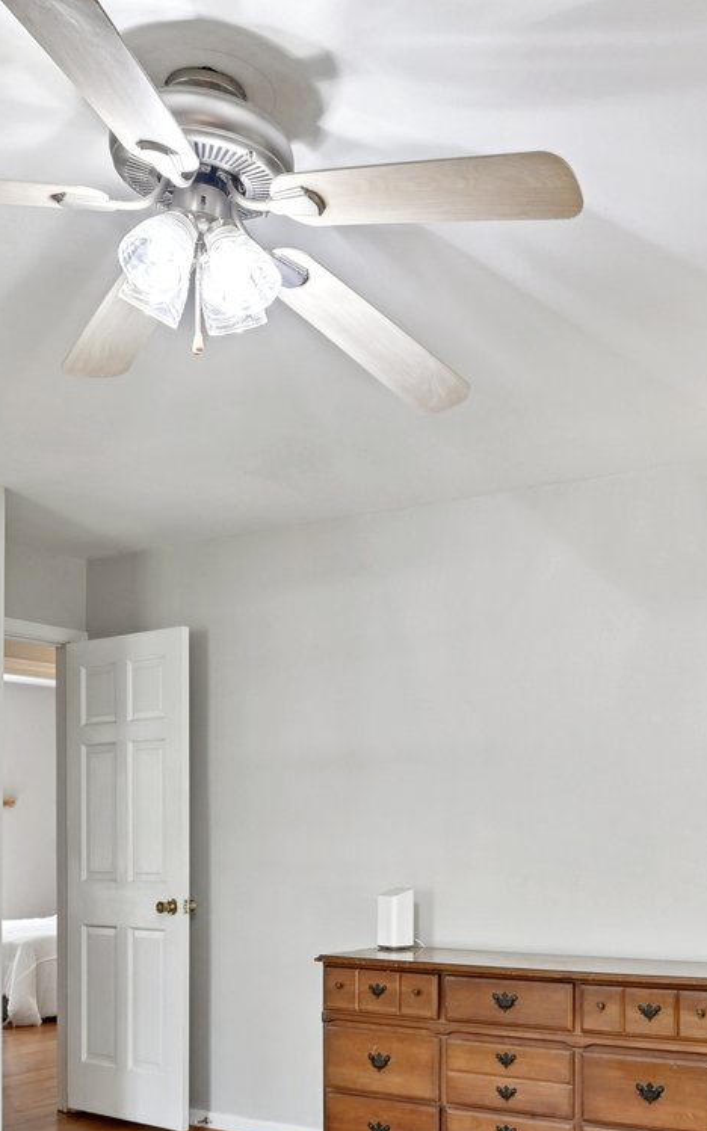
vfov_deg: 48.7
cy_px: 825
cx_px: 500
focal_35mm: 39
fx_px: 1203
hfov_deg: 32.3
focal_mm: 14
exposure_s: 1/13
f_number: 8
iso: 400
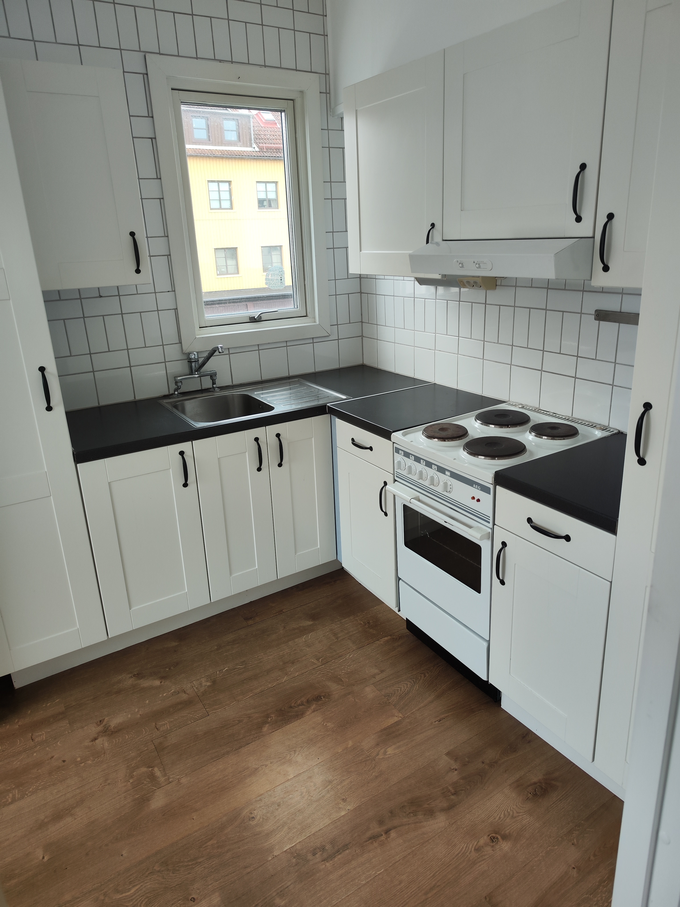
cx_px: 340
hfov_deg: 58.9
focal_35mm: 23
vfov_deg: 73.9
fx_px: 602
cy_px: 454
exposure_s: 1/100
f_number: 1.69
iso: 490
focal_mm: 7.01
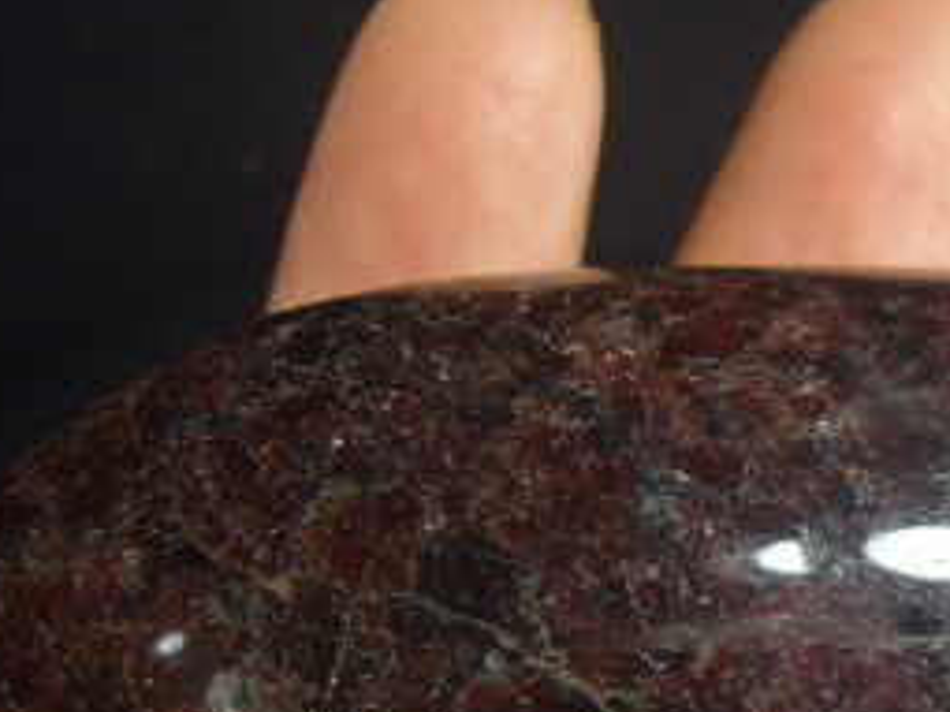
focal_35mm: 69
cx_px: 697
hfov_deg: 27.8
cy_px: 671
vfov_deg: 20.7
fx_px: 1893
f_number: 2.8
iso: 80
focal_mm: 7.4
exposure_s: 1/180
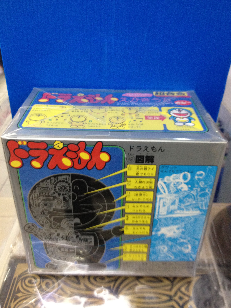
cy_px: 154
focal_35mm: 35
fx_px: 311
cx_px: 116
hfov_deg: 40.7
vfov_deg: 52.6
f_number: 2.4
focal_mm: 4.28
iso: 200
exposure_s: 1/20
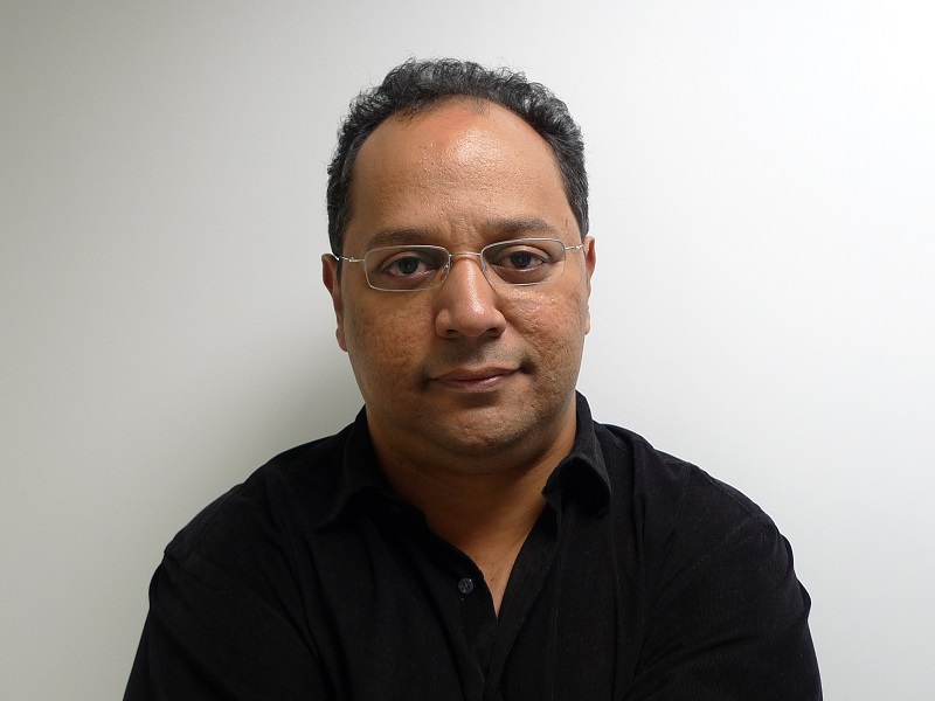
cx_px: 468
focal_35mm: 43
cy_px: 350
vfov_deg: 33.6
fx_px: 1161
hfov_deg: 43.9
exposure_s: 1/40
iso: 125
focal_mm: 6.3
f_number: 2.2
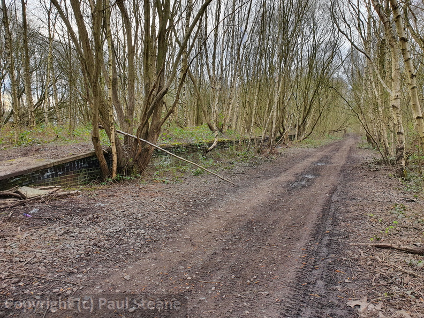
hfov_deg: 67.3
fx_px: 318
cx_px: 212
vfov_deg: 53.1
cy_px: 159
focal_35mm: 26
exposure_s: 1/165
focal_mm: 4.32
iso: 50
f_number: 2.4
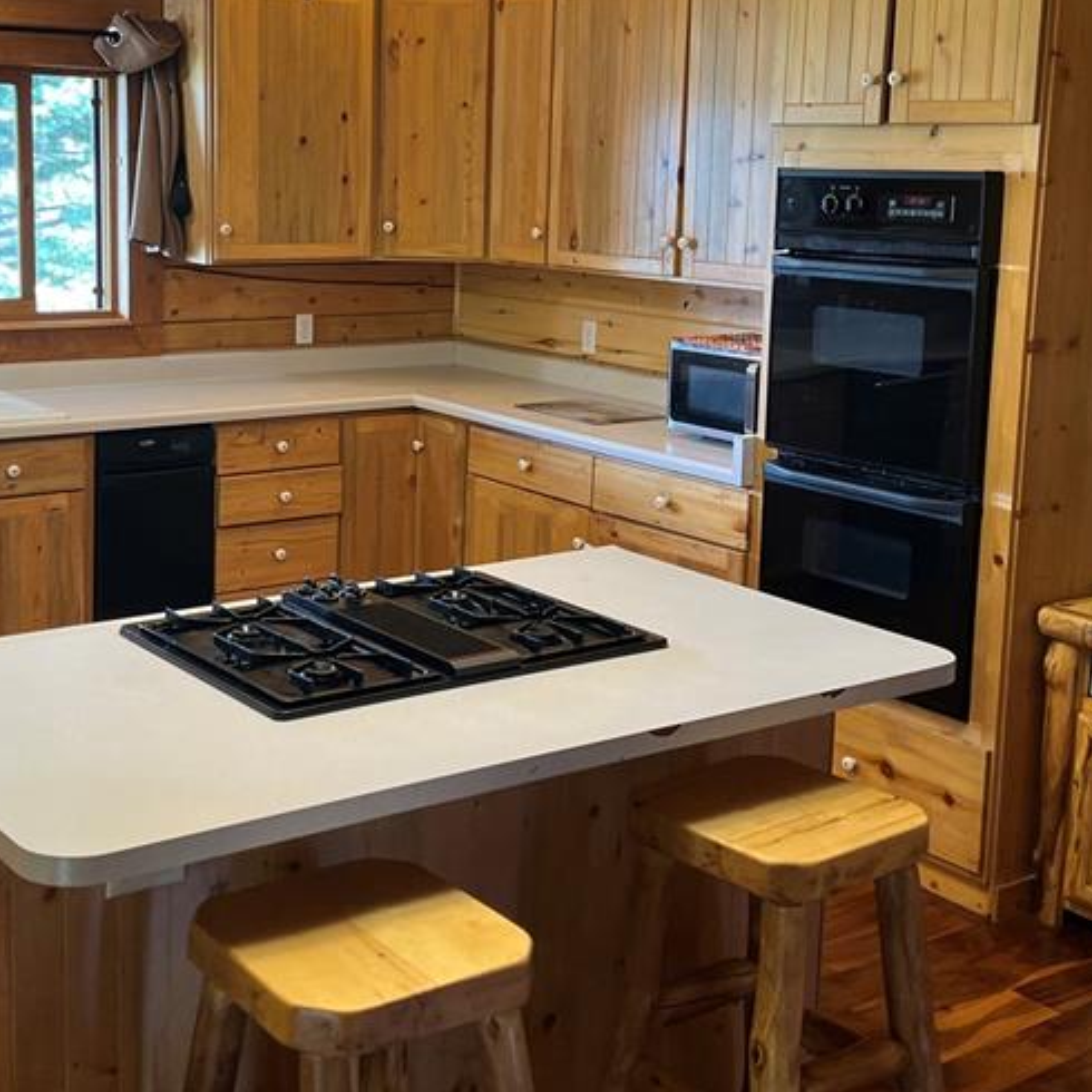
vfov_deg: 35.1
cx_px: 410
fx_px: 1713
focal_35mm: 48
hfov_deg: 35.2
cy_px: 384
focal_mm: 5.7
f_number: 1.5
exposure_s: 1/60
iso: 125
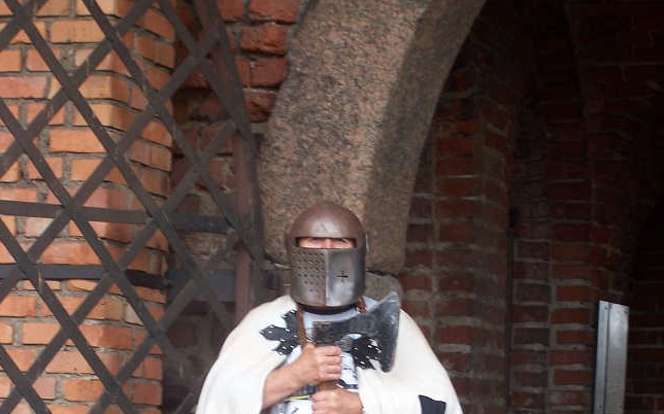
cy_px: 445
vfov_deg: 12.0
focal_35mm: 107
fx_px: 1936
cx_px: 330
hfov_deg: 19.5
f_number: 3.2
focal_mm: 12.4
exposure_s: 1/45
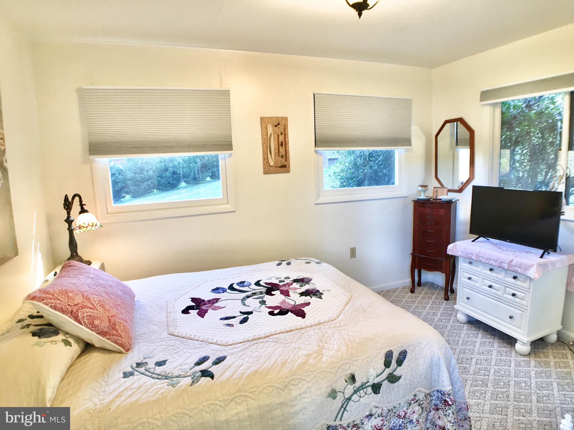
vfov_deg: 48.2
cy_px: 215
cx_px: 287
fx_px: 481
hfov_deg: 61.7
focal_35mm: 29
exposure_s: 1/15
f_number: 2.2
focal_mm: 4.15
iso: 32
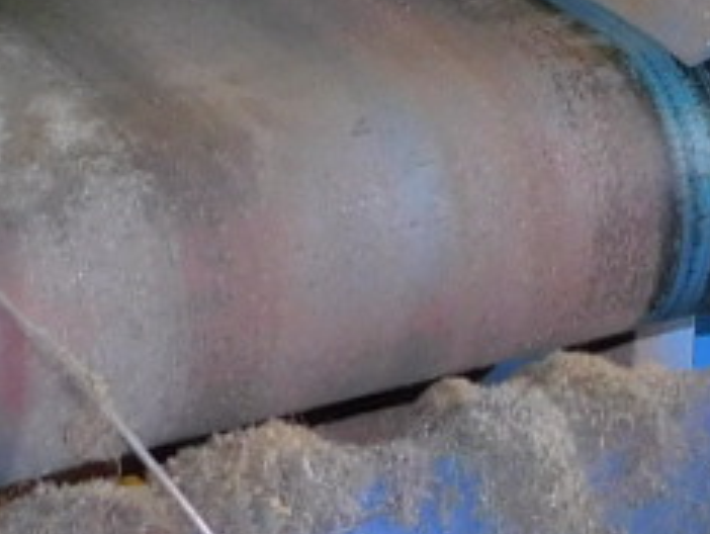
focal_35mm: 157
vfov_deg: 9.0
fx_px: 3223
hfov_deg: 12.1
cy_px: -485
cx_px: 1016
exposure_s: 1/30
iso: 200
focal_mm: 4
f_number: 3
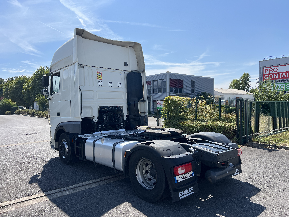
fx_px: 217
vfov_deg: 53.1
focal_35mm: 26
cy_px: 108
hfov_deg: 67.3
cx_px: 144
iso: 50
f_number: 1.5
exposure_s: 1/4831
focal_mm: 5.7
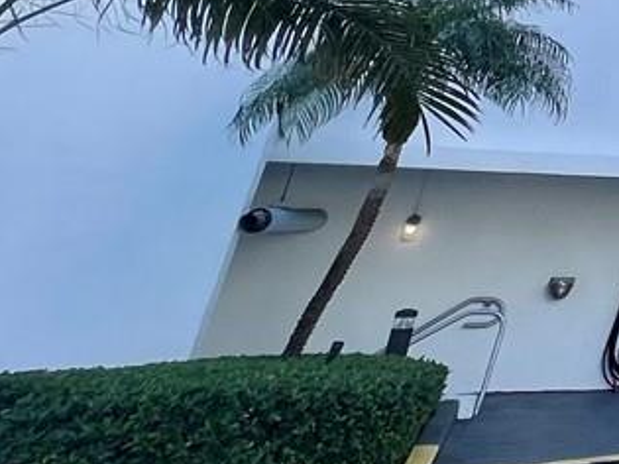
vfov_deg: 18.7
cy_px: -299
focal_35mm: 66
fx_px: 1180
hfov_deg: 16.2
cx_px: 1413
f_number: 1.8
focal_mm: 1.57
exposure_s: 1/461
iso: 32
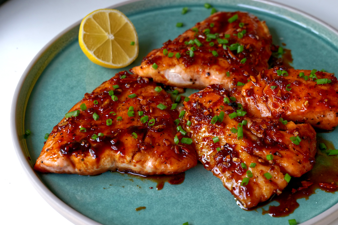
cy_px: 115
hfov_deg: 27.6
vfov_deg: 18.7
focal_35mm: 73
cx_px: 204
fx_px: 685
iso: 640
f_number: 7.1
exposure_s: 1/80
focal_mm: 60
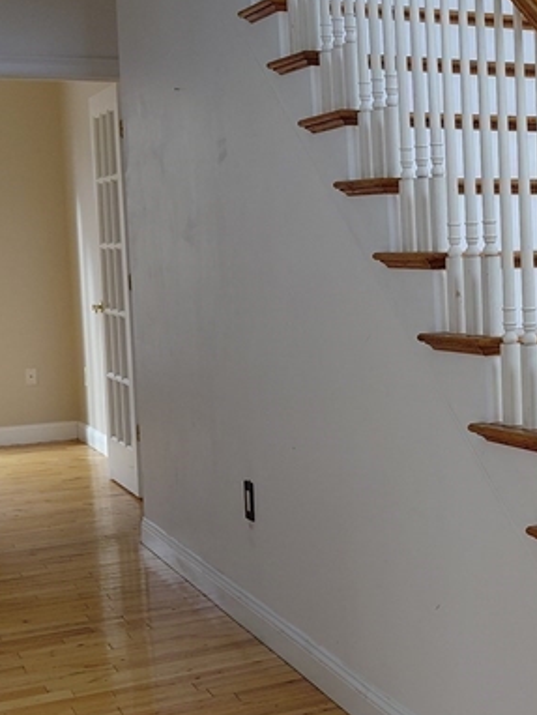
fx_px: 1384
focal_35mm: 67
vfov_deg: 29.0
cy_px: 350
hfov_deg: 20.7
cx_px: 623
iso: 100
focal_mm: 4.69
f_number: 1.8
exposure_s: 1/120
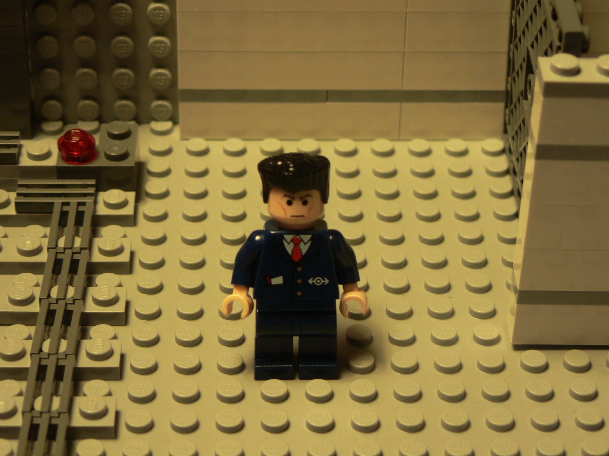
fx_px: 1830
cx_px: 304
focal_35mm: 104
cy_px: 228
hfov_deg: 18.9
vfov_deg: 14.2
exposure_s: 1/4
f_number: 3.2
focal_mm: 17.3
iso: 100
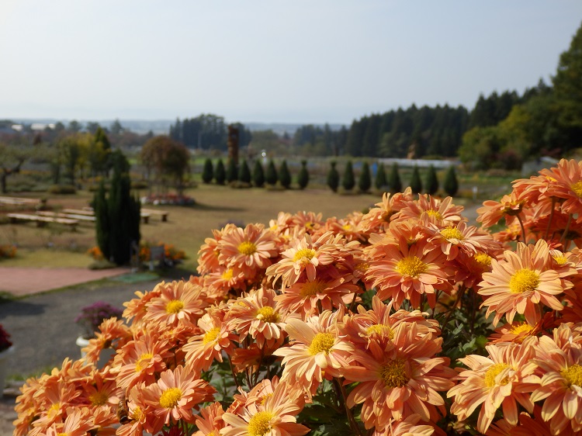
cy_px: 218
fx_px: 622
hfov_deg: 50.2
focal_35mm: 37
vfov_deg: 38.6
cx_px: 291
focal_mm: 6.6
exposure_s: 1/125
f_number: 10.1
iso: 80
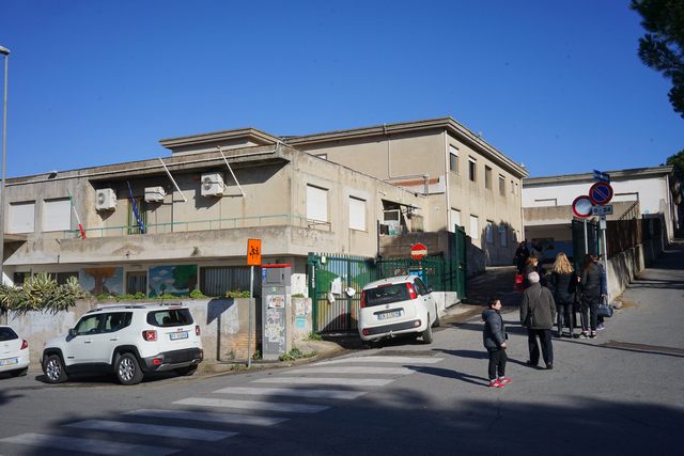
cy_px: 228
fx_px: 665
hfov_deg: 54.4
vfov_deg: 37.9
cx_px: 342
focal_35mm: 35
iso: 320
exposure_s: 1/320
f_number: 18
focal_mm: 35
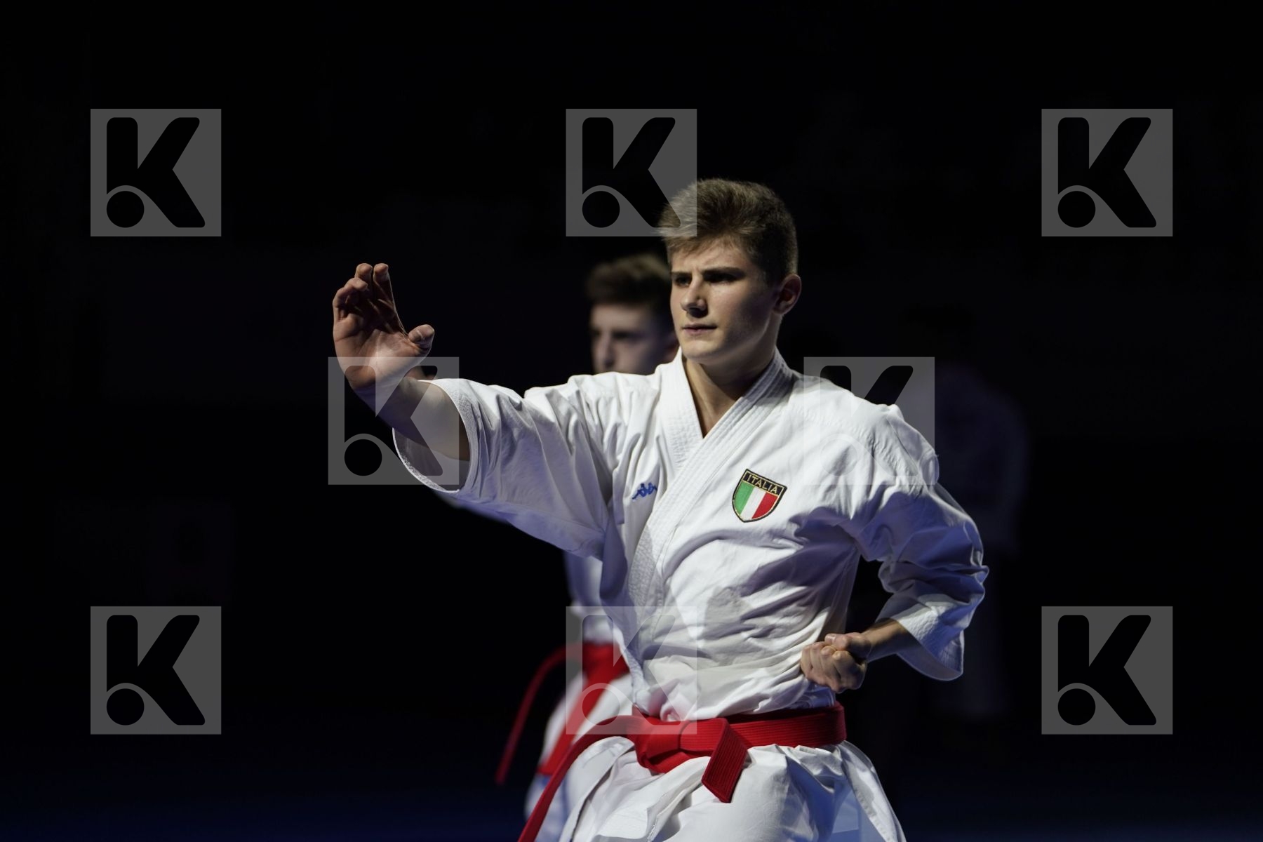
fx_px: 4631
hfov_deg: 15.5
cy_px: 421
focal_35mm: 132
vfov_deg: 10.4
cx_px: 632
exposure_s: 1/500
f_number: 2.8
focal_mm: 132
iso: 320
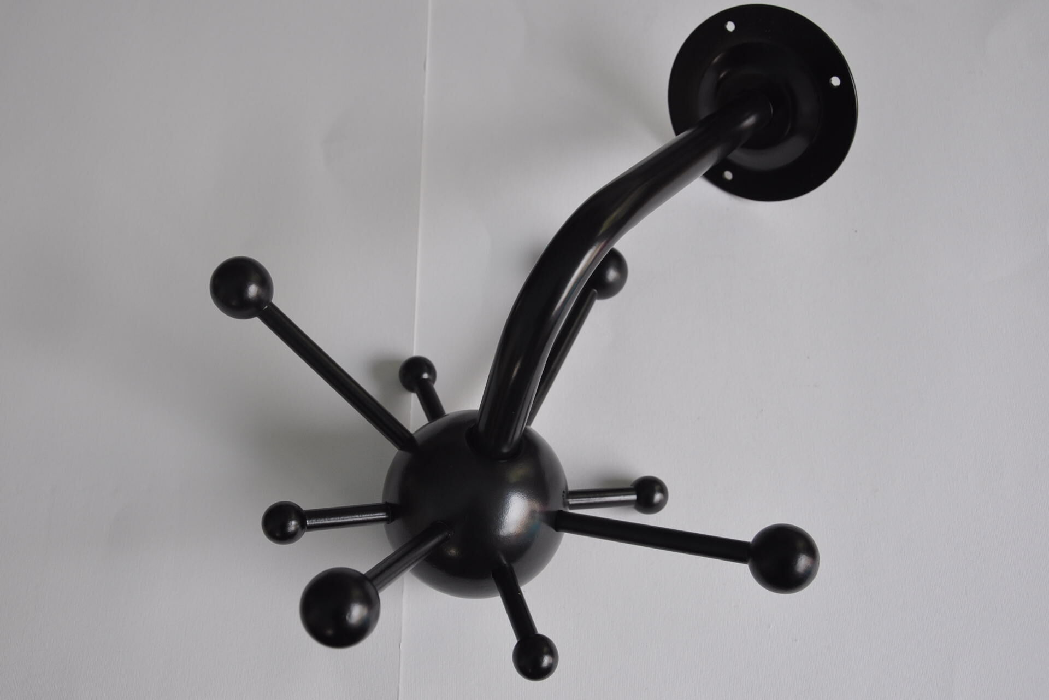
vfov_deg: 34.2
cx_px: 524
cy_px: 350
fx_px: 1136
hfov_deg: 49.6
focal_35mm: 39
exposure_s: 1/125
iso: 400
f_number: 5.6
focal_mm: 26
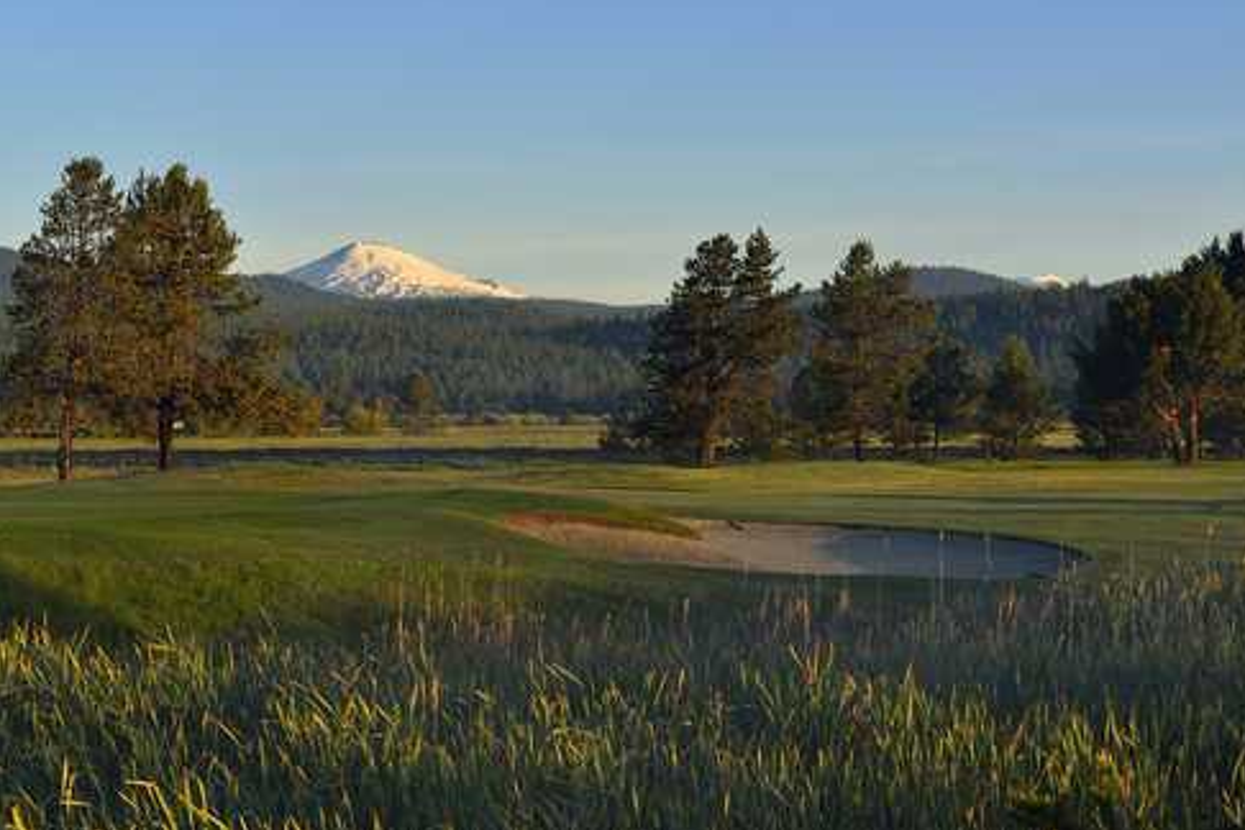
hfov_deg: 25.6
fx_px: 2732
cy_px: 288
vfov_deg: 17.2
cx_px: 443
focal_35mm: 79
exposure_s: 1/60
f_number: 16
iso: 250
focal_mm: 60
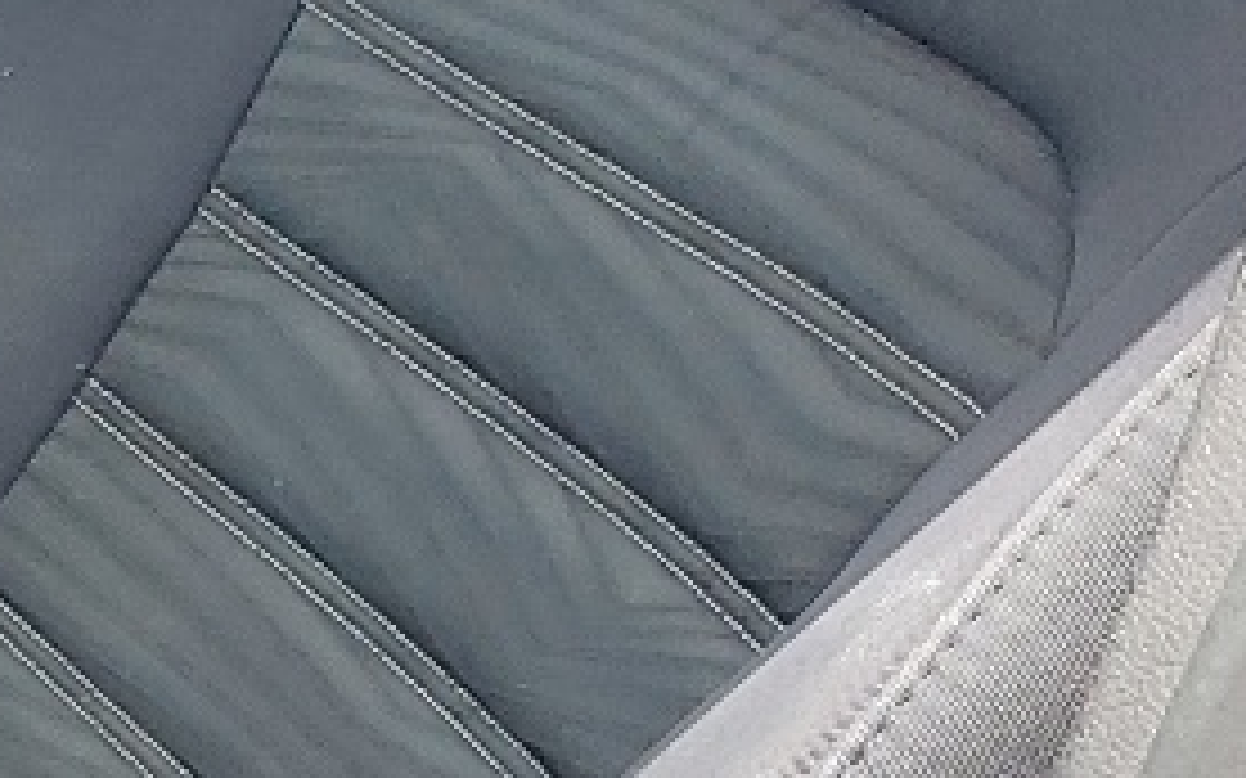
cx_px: -1651
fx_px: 5398
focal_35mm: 159
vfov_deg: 8.2
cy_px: 526
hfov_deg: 11.2
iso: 50
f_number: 1.5
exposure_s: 1/625
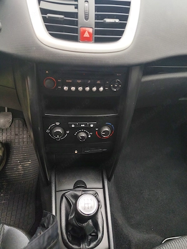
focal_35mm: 23
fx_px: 166
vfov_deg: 73.9
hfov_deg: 58.9
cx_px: 94
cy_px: 124
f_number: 1.65
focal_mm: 6.19
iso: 205
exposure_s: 1/100
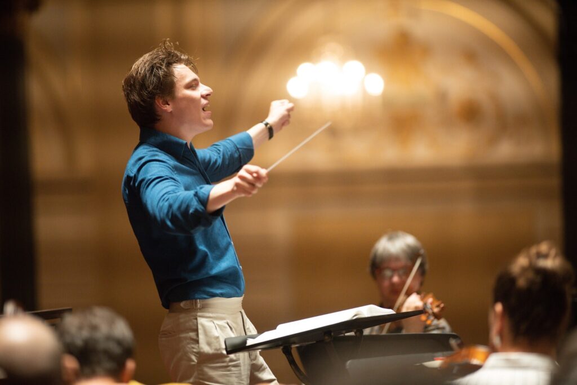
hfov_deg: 10.3
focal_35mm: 200
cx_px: 288
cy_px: 192
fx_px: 3206
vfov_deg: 6.9
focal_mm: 200
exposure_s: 1/400
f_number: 1.8
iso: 3200
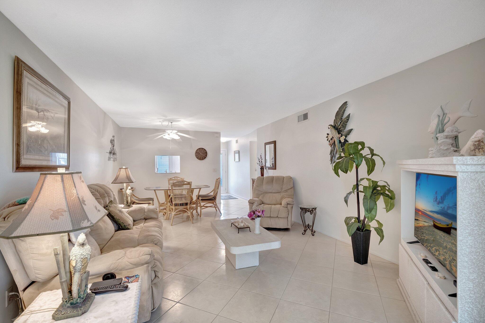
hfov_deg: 100.4
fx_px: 202
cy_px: 162
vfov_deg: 77.3
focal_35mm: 15
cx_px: 242
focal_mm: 10
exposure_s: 1/2.5
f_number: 8
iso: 640
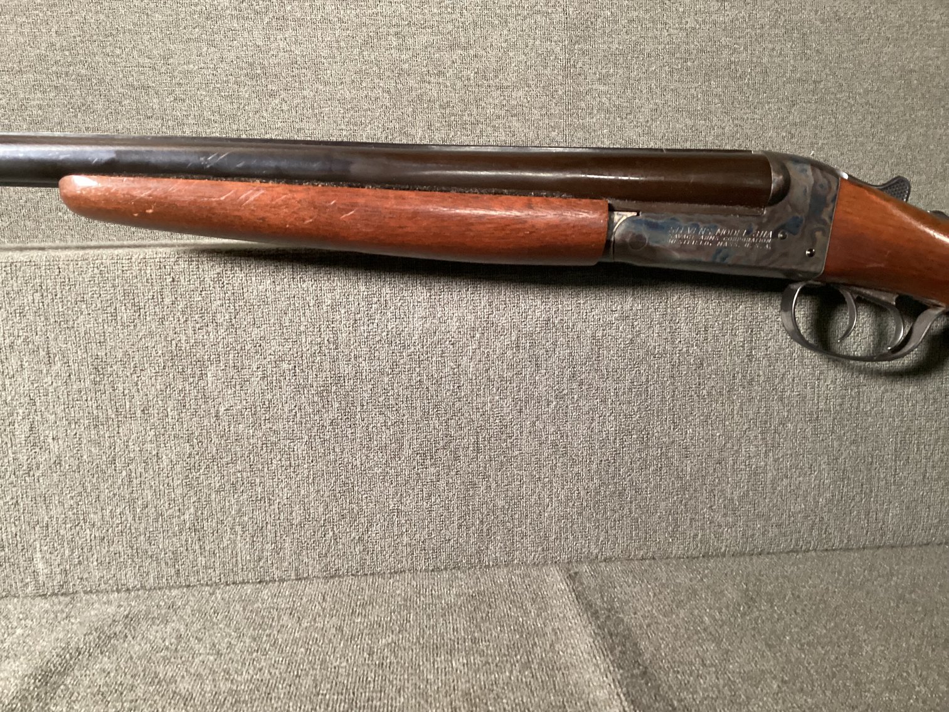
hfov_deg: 58.3
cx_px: 474
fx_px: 850
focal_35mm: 31
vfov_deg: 45.4
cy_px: 356
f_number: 2.4
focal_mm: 3.3
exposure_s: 1/30
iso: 500
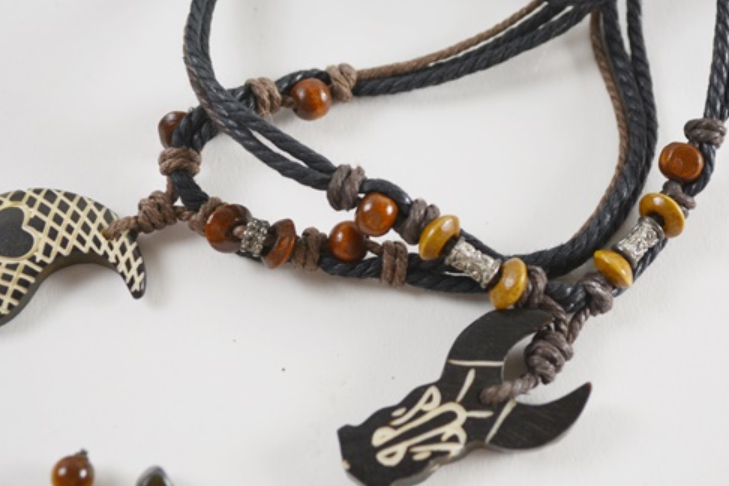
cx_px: 405
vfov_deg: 18.4
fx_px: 1498
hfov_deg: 27.3
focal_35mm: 74
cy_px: 226
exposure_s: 1/125
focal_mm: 40
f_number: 5.6
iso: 250
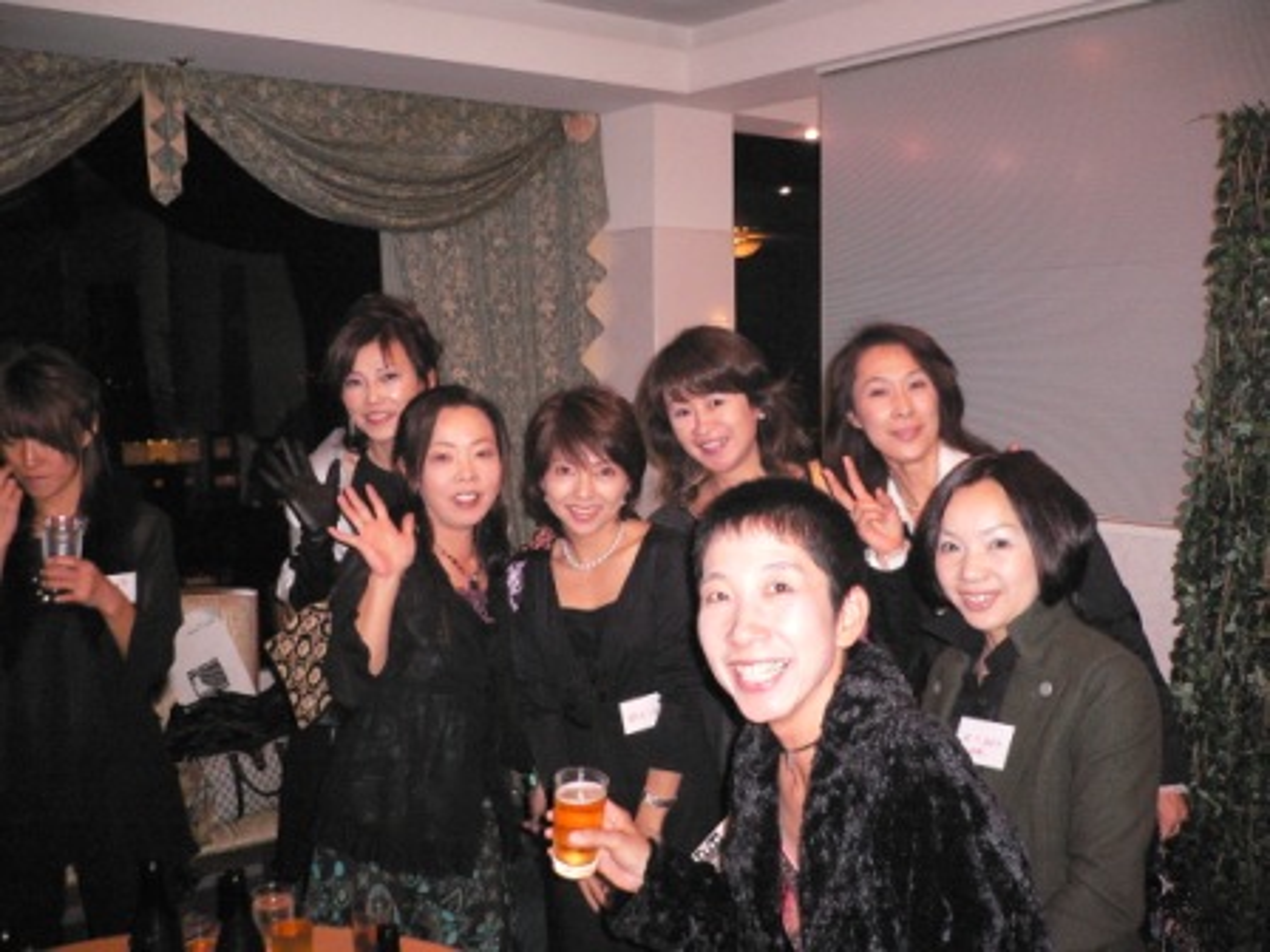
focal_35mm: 35
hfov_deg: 52.6
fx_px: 1284
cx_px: 635
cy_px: 476
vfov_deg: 40.7
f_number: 2.8
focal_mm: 5.8
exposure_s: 1/60
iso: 400
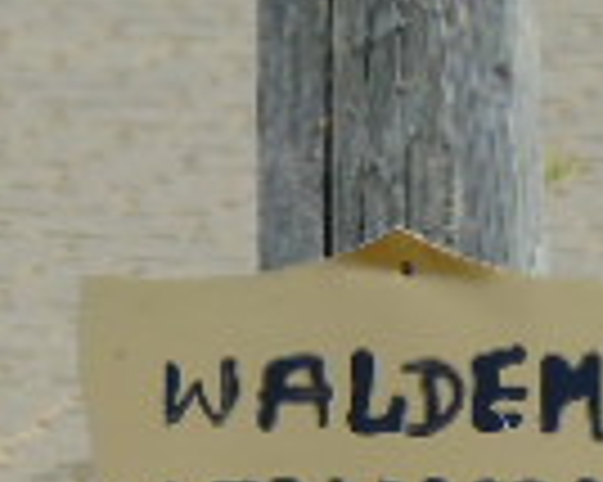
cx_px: 212
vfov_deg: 3.1
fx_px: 8970
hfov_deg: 3.8
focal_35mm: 503
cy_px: 901
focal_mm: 19
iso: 80
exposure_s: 1/500
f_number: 4.4
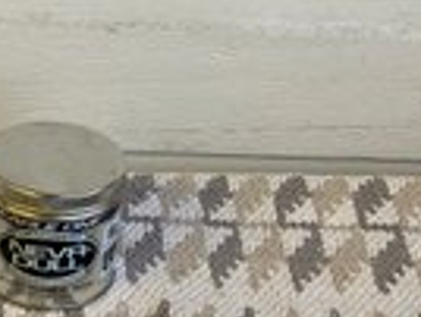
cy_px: 350
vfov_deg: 11.0
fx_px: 1620
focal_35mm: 133
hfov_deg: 14.6
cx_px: -5
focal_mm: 6
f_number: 2
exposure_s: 1/60
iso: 100
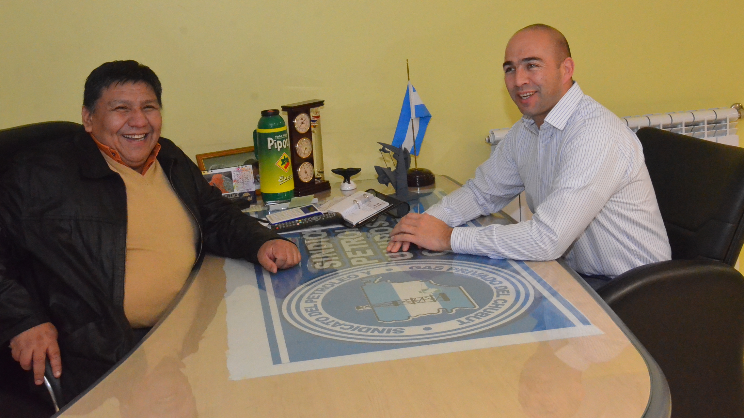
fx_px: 1037
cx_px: 358
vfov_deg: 22.8
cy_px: 166
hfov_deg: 39.5
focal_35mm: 53
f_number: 11
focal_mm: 31
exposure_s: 1/60
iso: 6400
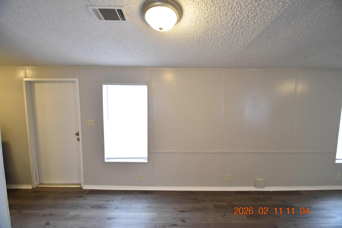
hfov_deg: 100.4
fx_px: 142
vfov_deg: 77.3
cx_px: 171
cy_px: 114
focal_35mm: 15
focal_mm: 10
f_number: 3.5
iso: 800
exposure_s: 1/60
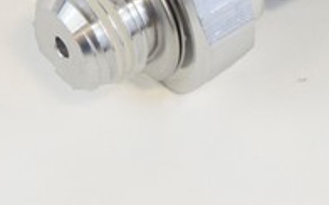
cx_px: 252
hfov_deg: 7.6
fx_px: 2460
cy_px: -98
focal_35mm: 275
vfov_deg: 4.7
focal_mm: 55
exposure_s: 1/60
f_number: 5.6
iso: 1250
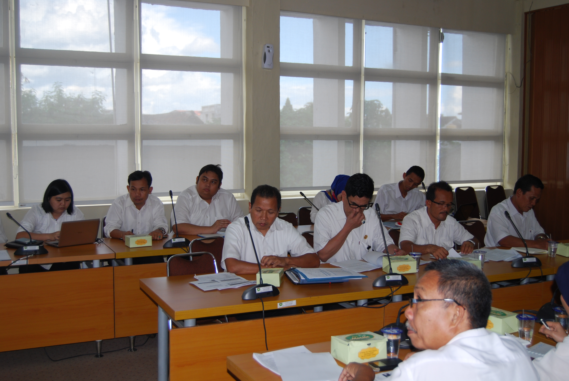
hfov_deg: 49.5
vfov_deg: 34.3
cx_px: 284
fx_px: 617
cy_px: 190
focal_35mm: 39
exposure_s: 1/60
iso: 200
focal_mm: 26
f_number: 4.2
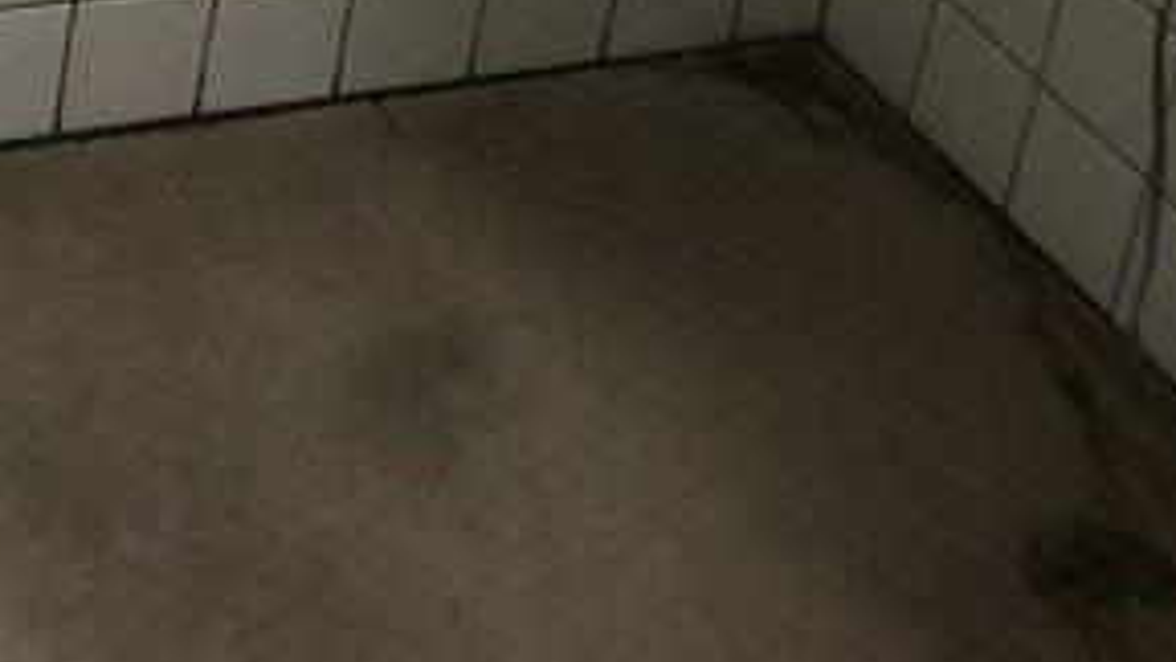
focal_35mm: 113
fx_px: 3524
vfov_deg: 9.6
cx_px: -374
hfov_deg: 17.7
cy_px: -874
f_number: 1.8
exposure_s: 1/17
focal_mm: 3.99
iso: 40
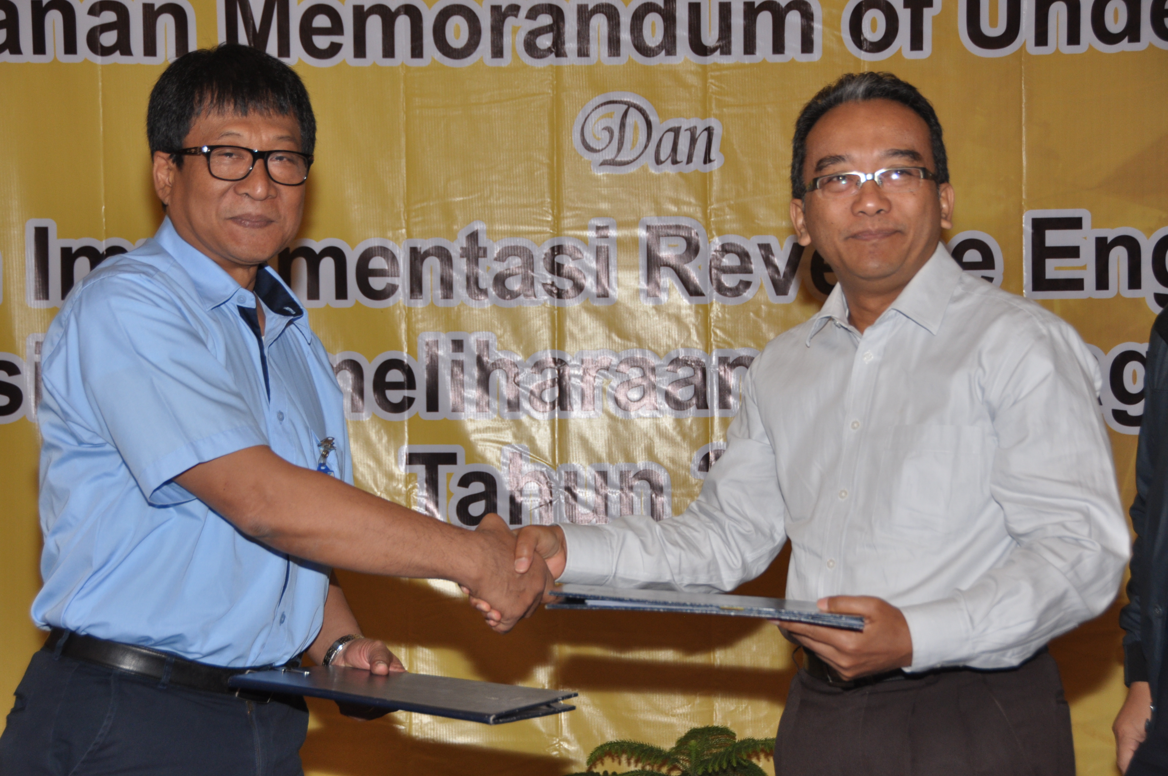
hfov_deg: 29.3
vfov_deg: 19.7
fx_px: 2236
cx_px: 584
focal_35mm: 69
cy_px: 388
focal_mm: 46
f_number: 5
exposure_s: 1/60
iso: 500
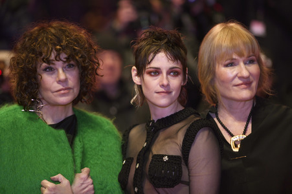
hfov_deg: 10.8
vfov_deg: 7.2
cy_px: 97
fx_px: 1540
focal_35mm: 190
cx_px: 146
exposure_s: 1/500
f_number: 3.2
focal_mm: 190
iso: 1250
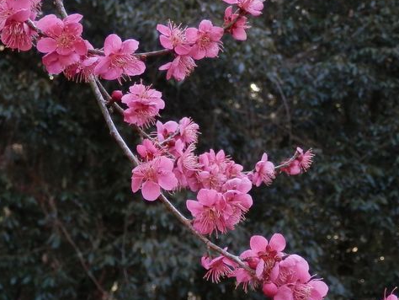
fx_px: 876
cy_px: 133
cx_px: 169
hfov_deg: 25.6
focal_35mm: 76
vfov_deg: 19.4
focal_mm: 8
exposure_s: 1/80
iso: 125
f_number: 3.8
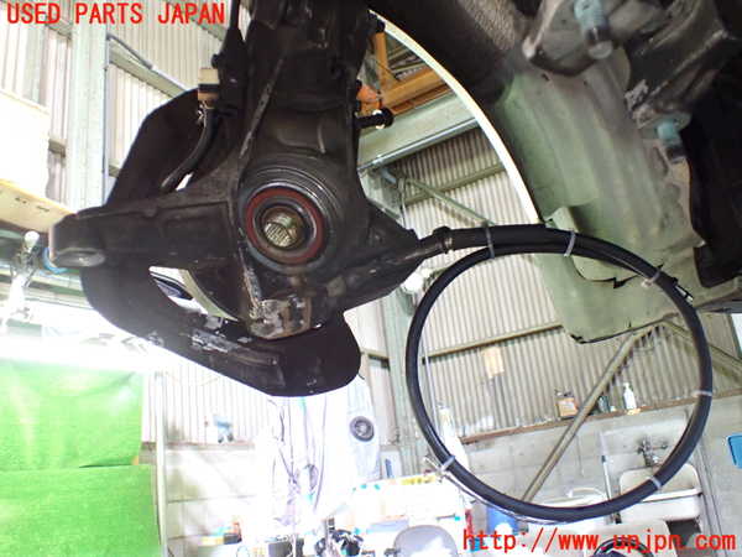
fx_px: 643
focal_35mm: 30
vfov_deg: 46.8
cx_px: 371
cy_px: 278
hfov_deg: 60.0
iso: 800
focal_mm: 5.4
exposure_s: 1/40
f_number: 2.3
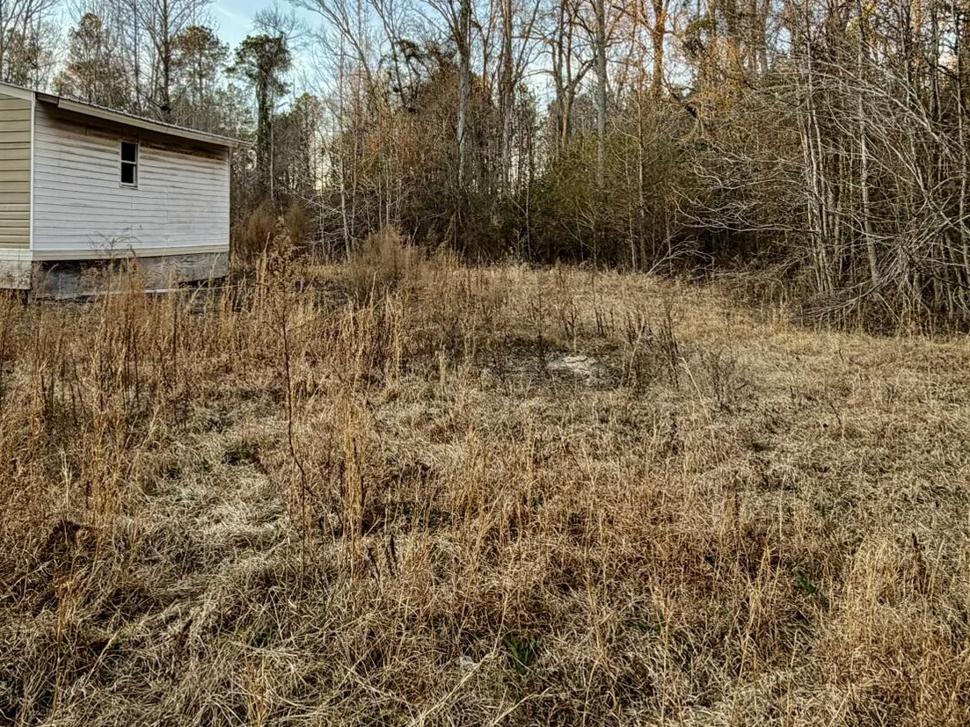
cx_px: 404
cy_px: 229
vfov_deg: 51.8
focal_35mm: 26
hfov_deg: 66.9
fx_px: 728
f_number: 2.2
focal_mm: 2.22
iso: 40
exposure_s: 1/192
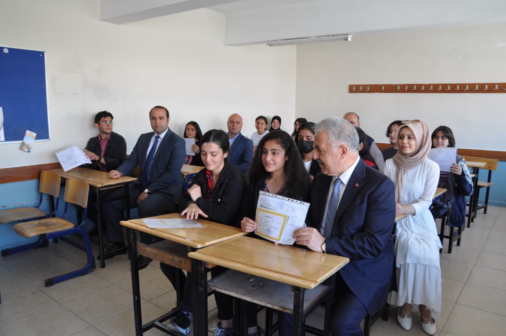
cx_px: 253
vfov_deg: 47.8
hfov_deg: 67.4
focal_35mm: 27
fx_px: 379
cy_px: 168
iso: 360
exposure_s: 1/30
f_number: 5.6
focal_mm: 18
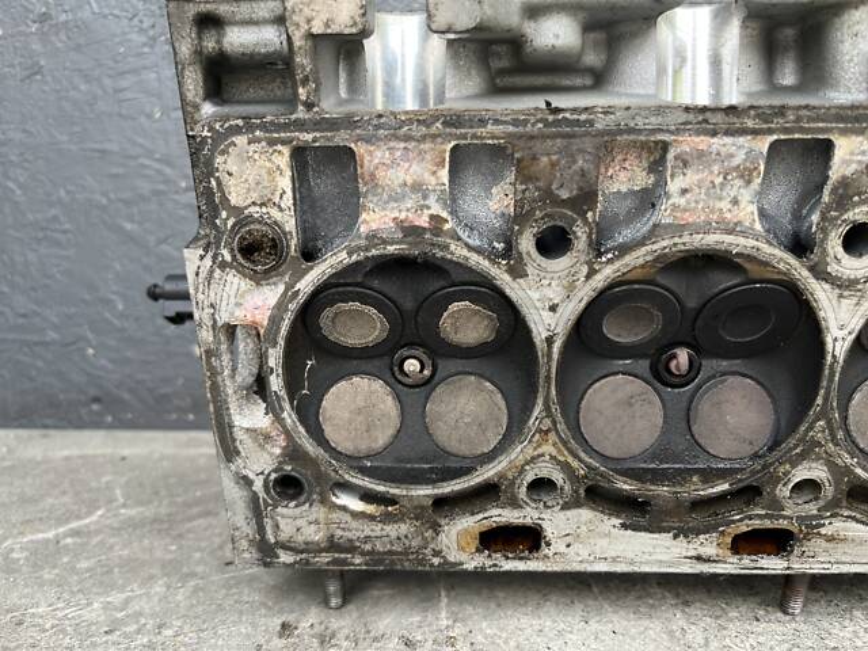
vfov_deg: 53.1
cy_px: 326
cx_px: 434
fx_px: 652
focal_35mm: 26
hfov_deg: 67.3
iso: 40
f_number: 1.6
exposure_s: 1/154
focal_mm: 5.1
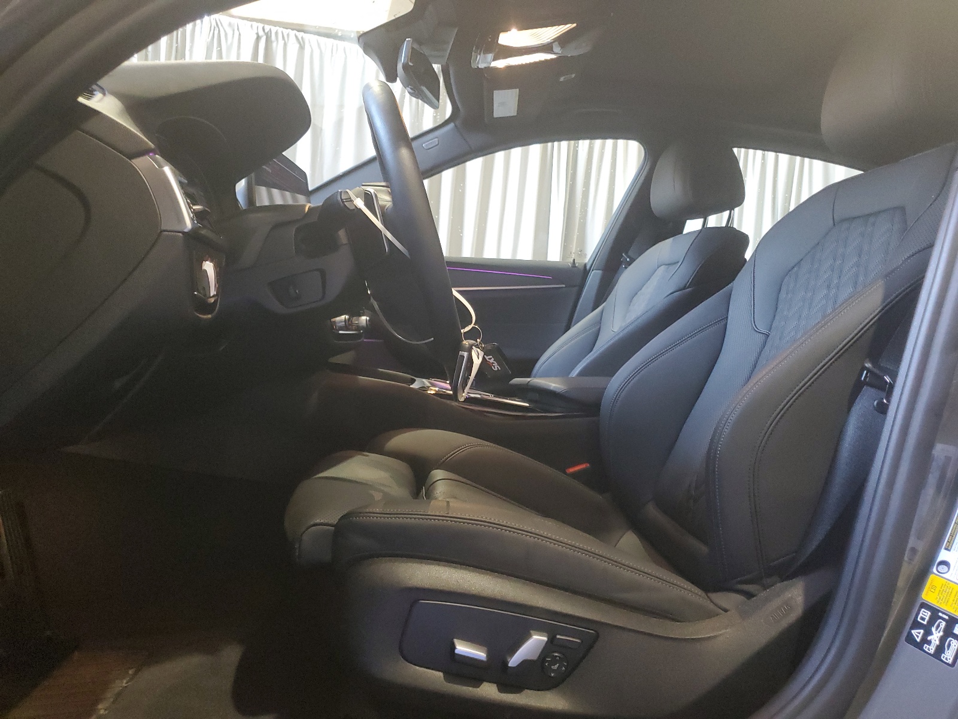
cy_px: 360
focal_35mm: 26
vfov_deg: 53.1
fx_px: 720
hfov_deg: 67.3
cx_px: 479
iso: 327
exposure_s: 1/40
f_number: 1.5
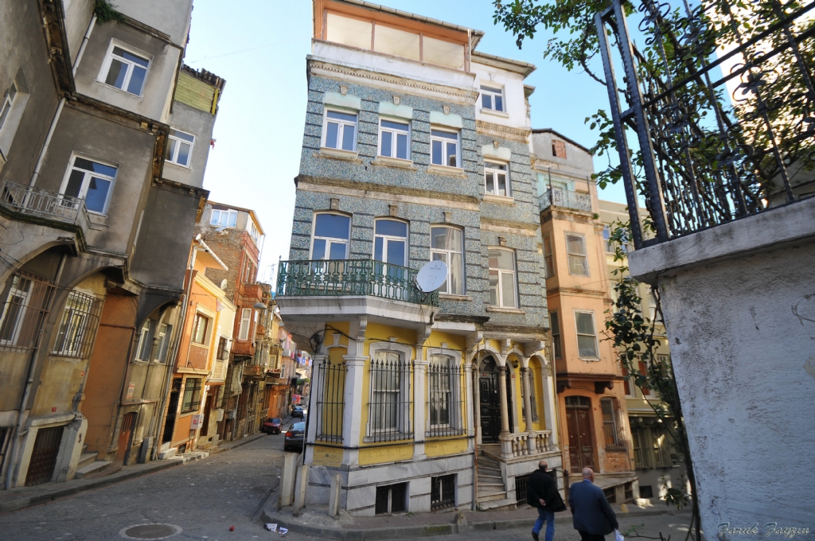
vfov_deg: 77.2
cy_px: 270
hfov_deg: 100.5
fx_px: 339
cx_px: 408
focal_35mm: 15
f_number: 5.6
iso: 200
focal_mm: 10
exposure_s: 1/125
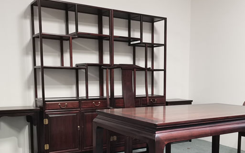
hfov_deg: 45.8
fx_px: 287
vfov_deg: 29.4
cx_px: 153
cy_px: 114
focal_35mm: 43
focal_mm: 5.58
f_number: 1.8
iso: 250
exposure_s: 1/33.3
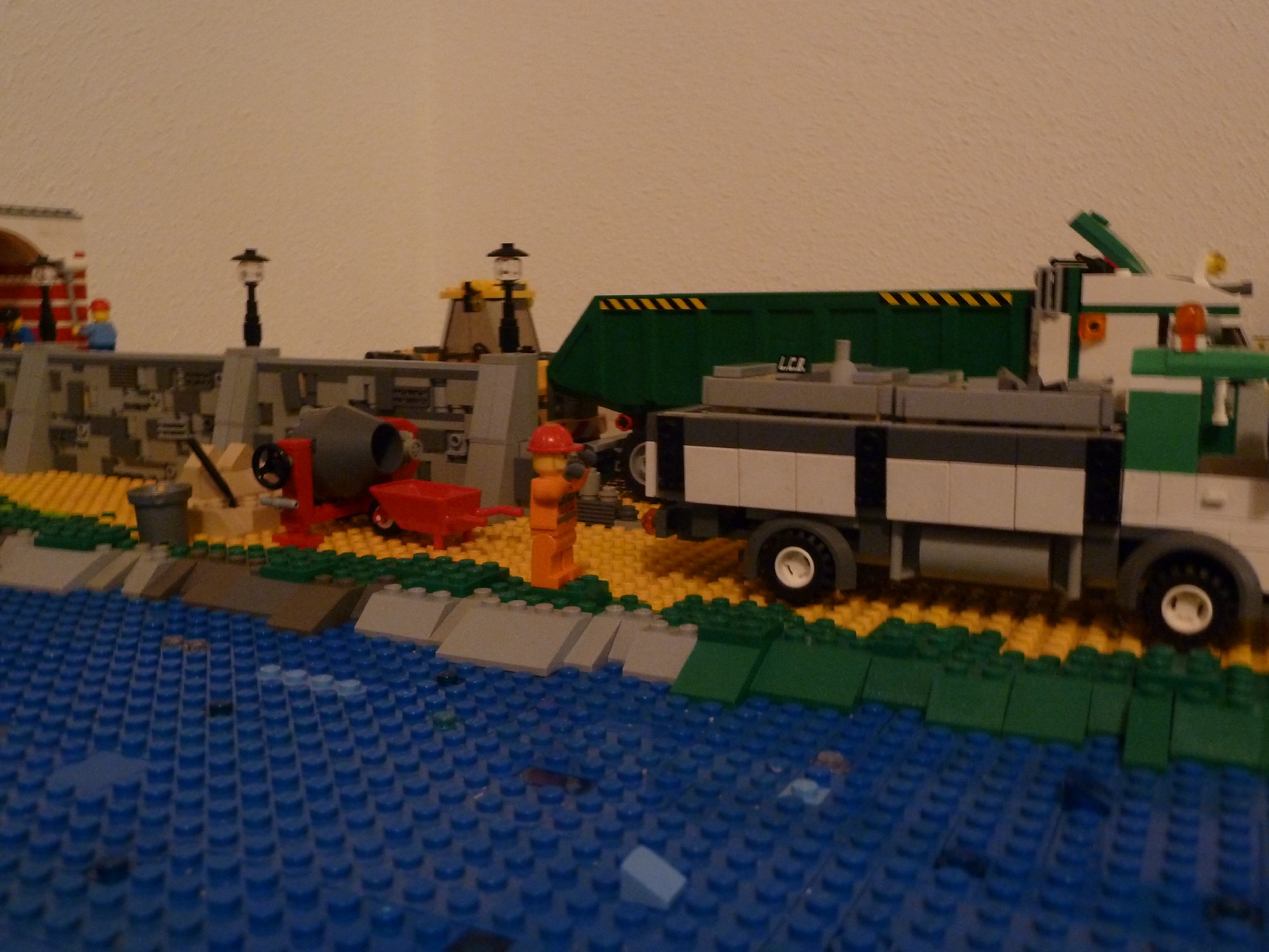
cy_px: 476
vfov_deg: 44.2
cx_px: 634
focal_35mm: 32
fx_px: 1173
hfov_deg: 56.8
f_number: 3.5
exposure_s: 1/4
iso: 400
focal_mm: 5.3
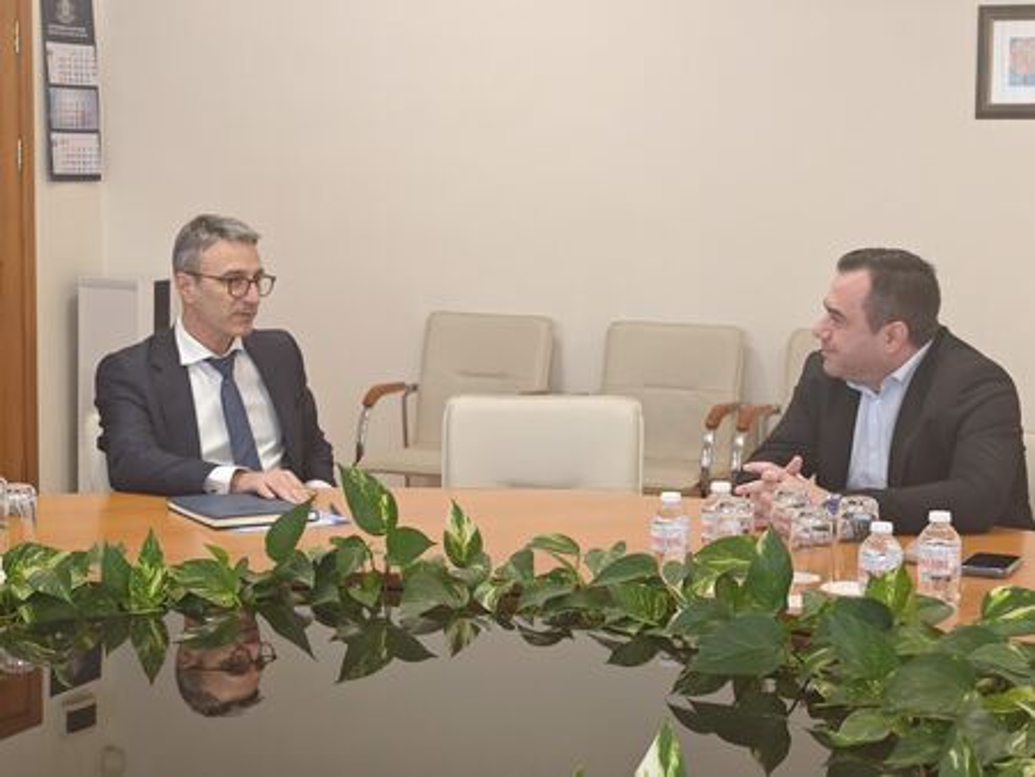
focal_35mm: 69
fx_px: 2064
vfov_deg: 21.3
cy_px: 388
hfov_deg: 28.1
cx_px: 518
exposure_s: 1/50
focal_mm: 8.72
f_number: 2.8
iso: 500
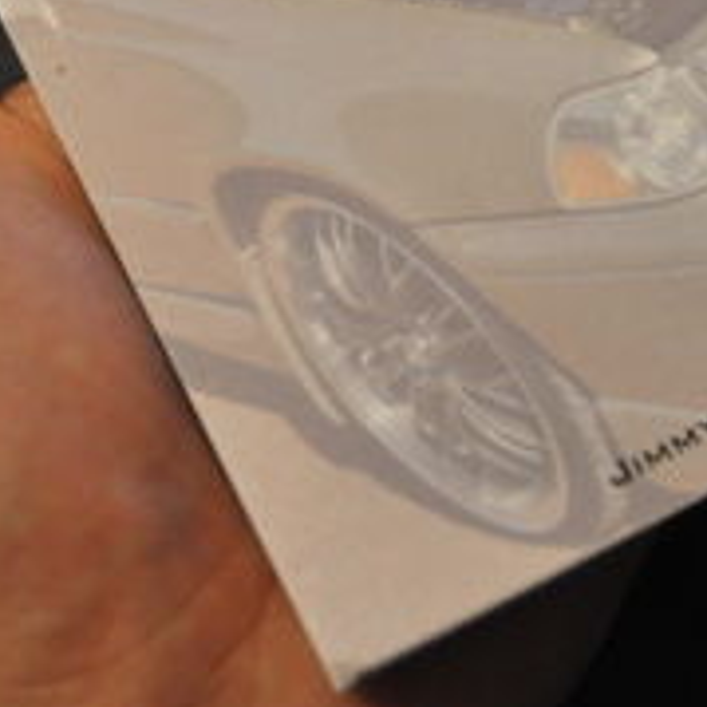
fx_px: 2311
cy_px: -69
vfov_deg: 16.9
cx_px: 399
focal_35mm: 100
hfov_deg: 17.4
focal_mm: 22
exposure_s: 1/20
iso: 1600
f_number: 4
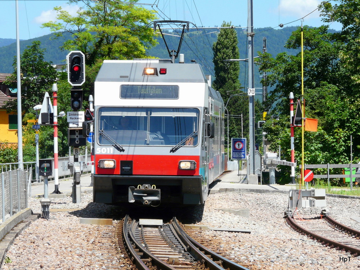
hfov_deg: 13.7
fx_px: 1498
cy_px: 135
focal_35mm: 144
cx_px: 180
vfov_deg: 10.3
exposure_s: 1/320
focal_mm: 23.7
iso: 100
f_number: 5.6
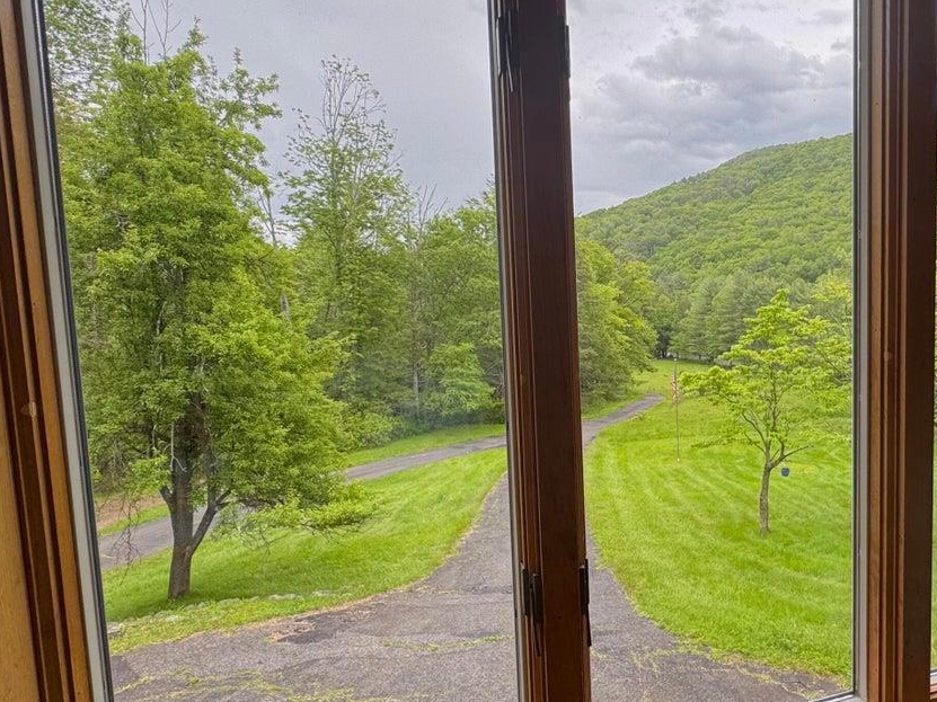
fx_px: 622
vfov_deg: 58.9
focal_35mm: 23
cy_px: 358
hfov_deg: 71.1
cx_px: 648
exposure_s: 1/120
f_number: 2.2
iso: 50
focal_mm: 2.22
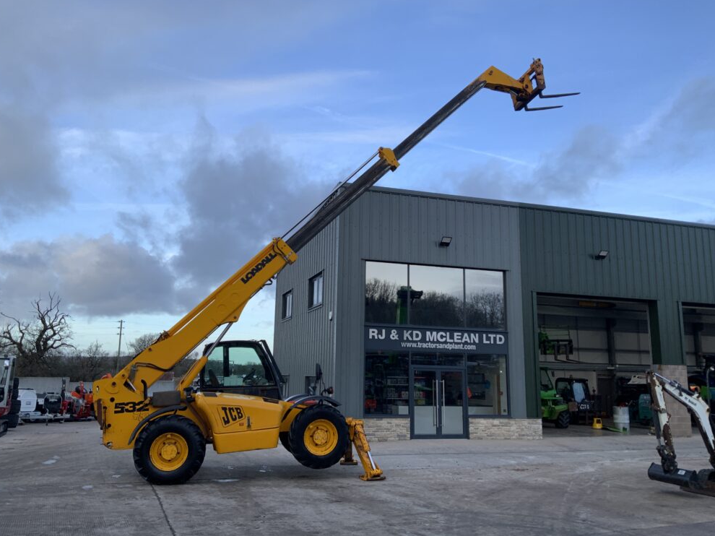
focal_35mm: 30
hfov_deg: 60.0
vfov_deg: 46.8
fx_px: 620
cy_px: 261
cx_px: 360
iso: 16
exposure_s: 1/303
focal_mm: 3
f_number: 1.8
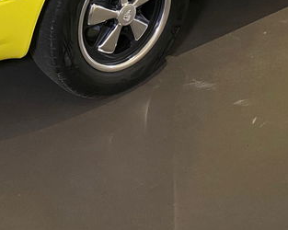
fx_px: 707
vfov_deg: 16.8
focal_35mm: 83
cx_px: 131
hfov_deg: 23.0
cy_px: -114
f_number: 1.8
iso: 320
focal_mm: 4.25
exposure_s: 1/60
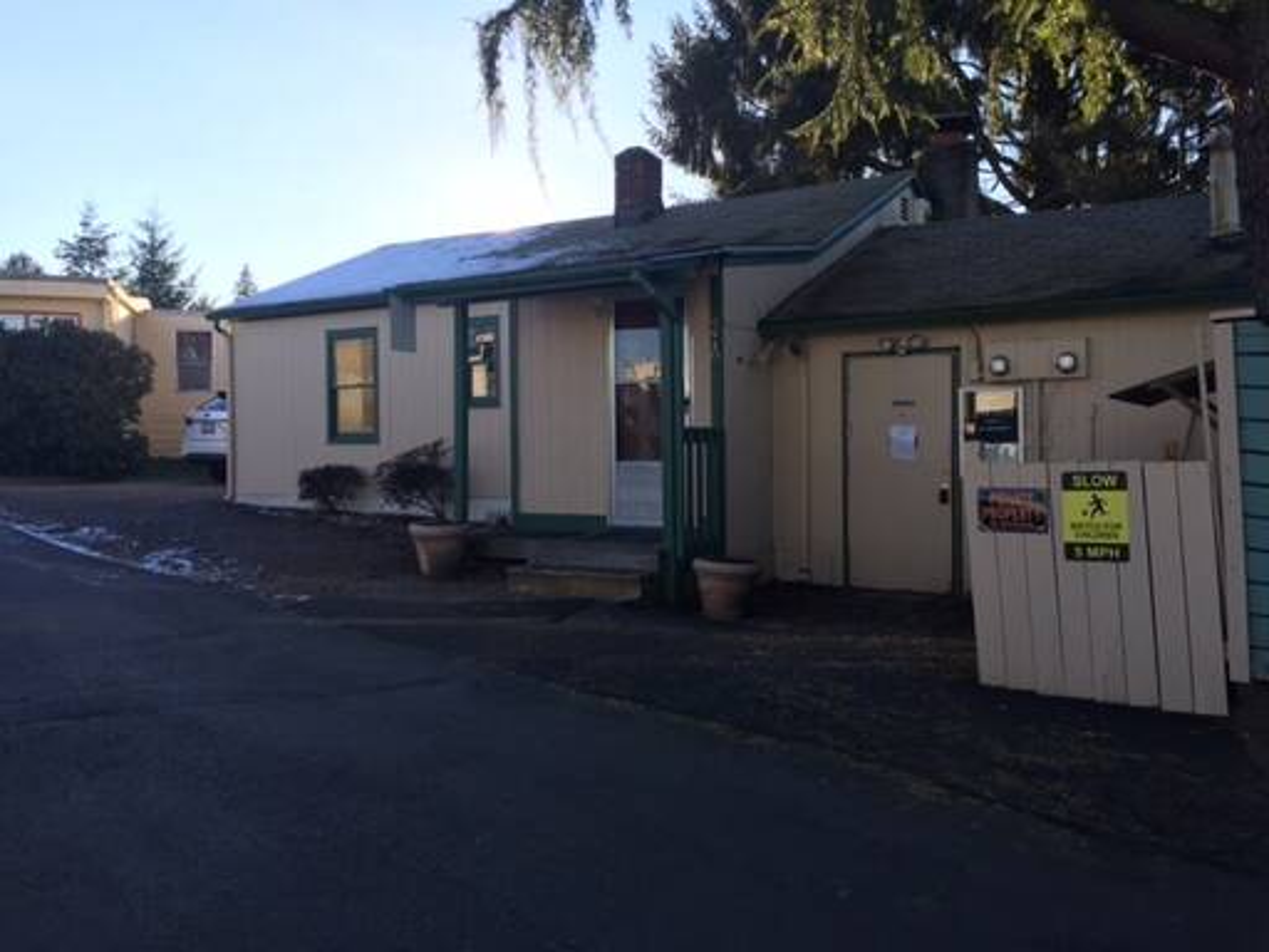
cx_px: 634
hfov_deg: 61.7
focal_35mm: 29
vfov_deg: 48.2
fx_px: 1063
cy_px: 476
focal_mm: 4.15
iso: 32
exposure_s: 1/488
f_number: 2.2
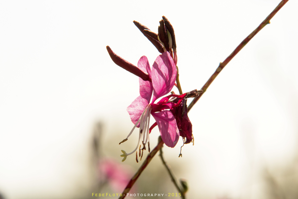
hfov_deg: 6.9
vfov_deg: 4.6
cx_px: 149
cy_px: 100
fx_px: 2483
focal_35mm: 300
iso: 800
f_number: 22
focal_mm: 200
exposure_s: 1/320
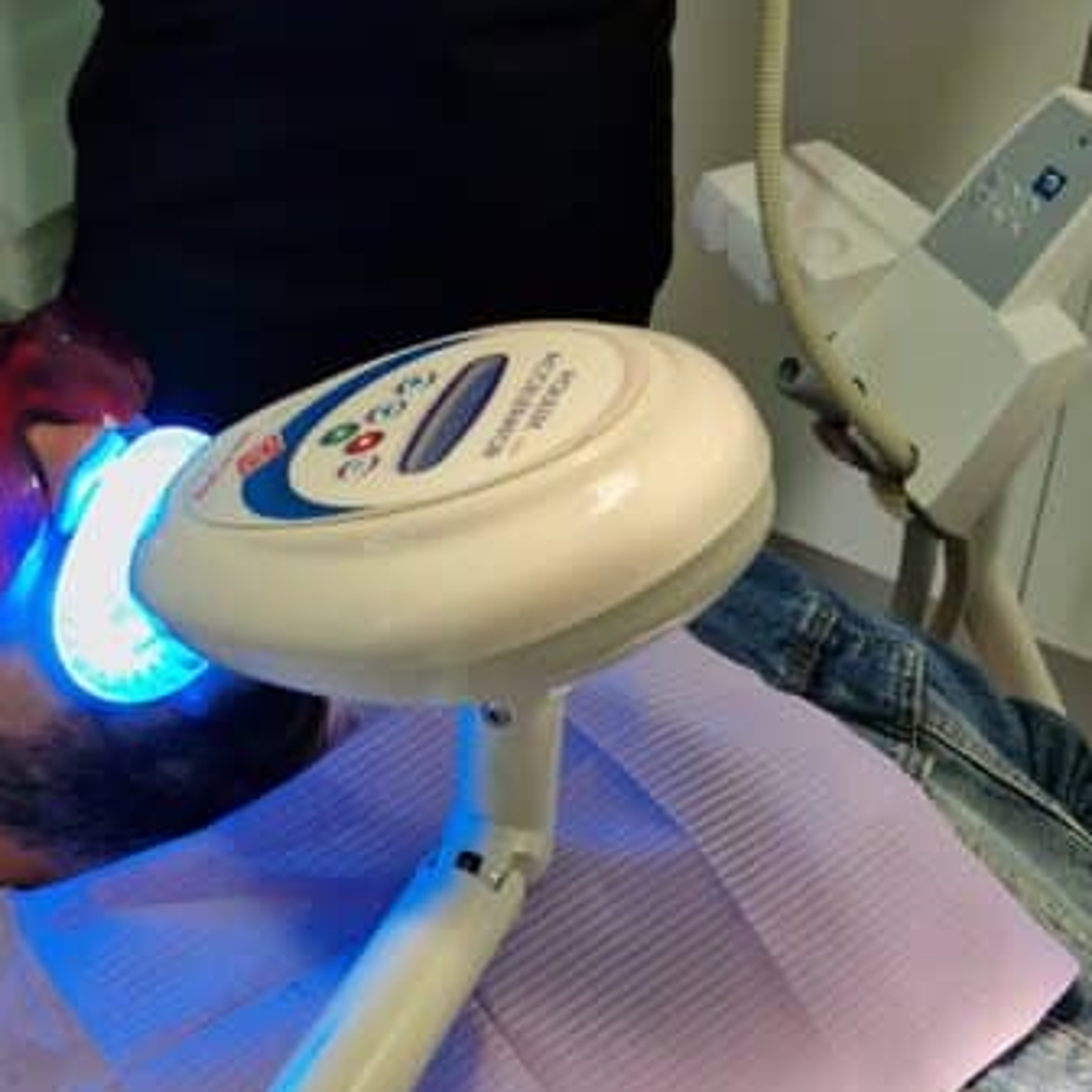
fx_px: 2213
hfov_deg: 27.6
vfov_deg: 27.0
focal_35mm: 62
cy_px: 176
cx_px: 390
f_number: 1.8
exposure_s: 1/100
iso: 50
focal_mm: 5.4
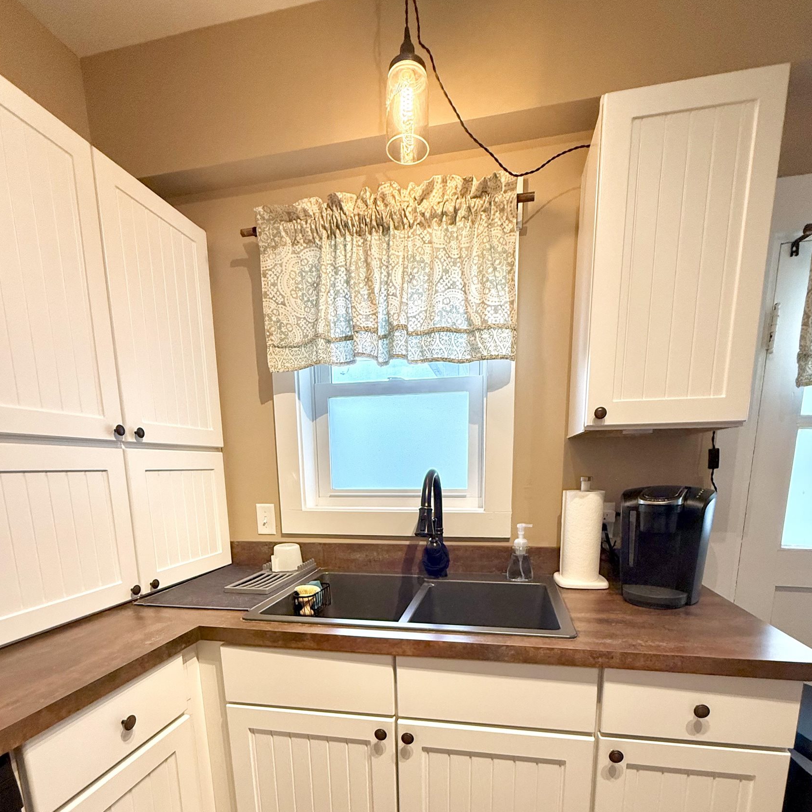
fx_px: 451
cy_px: 554
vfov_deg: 80.6
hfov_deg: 84.0
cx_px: 409
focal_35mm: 17
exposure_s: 1/120
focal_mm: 2.22
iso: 320
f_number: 2.2
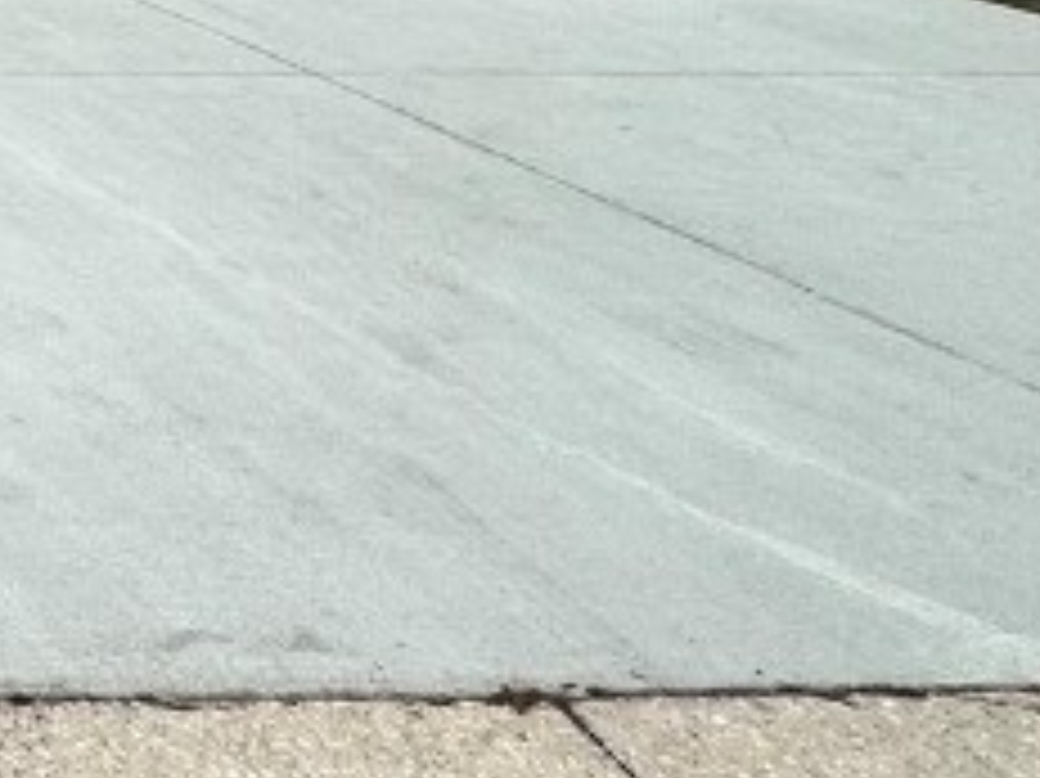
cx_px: -1049
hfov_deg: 18.9
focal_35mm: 62
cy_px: -288
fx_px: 1862
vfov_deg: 21.0
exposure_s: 1/2681
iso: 50
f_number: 2.2
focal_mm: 2.22
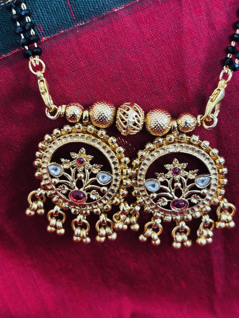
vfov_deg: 36.8
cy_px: 159
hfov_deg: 28.0
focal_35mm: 52
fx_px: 479
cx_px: 120
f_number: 1.6
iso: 320
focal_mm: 5.96
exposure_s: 1/25
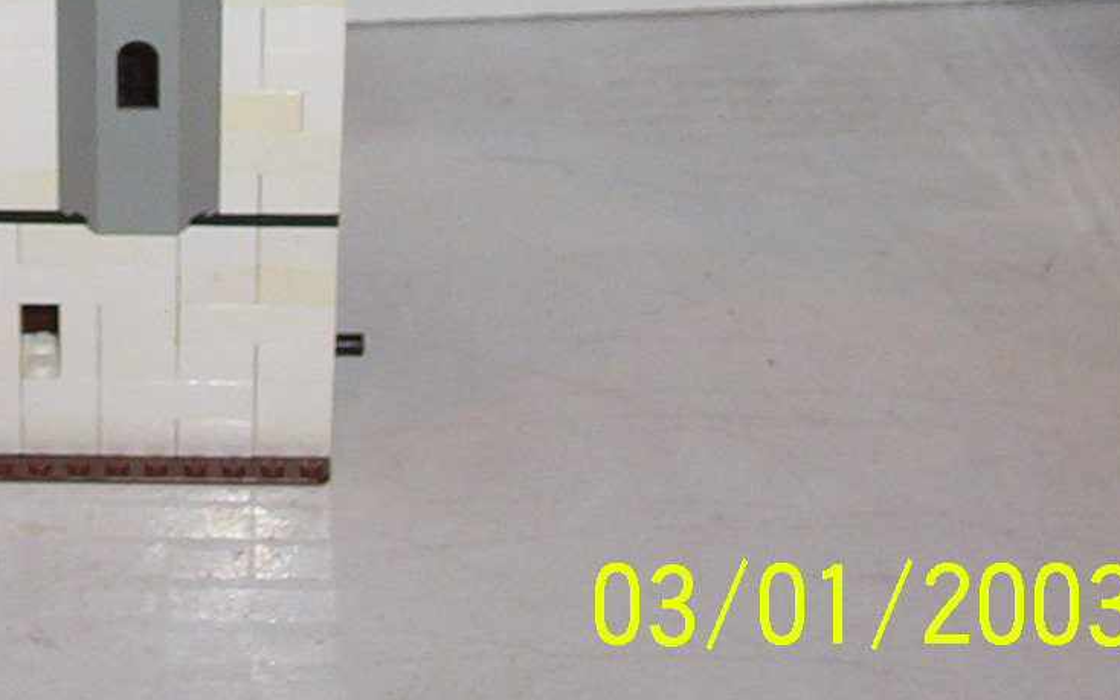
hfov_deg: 13.2
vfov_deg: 8.3
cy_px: -102
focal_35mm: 156
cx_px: 18
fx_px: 4762
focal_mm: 8.74
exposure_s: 1/80.5
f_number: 3.26
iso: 140
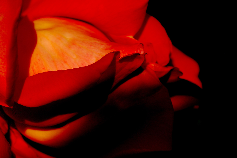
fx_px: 1342
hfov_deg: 10.1
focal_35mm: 204
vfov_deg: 6.8
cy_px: 85
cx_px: 98
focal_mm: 105
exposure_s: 1/100
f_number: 13
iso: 100
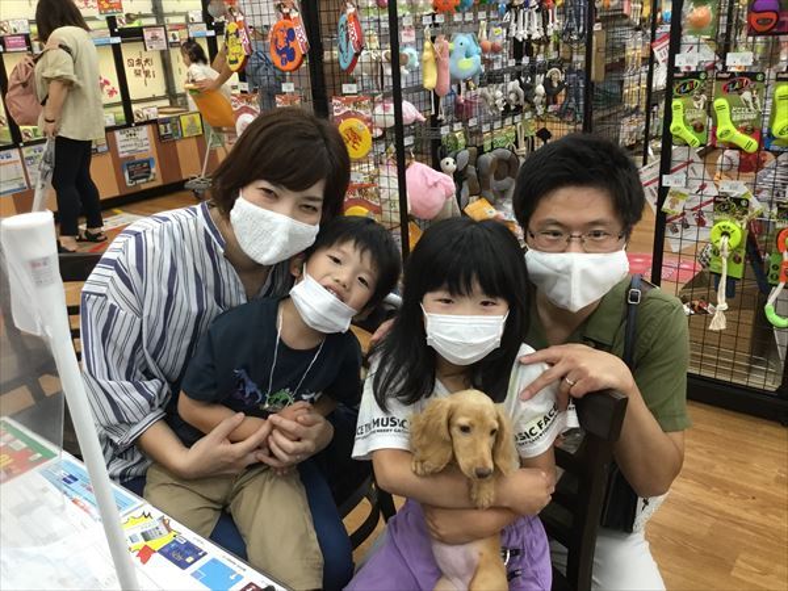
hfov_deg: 58.4
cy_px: 296
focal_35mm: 31
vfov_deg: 45.4
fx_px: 706
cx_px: 394
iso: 80
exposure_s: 1/30
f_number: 2.4
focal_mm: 3.3
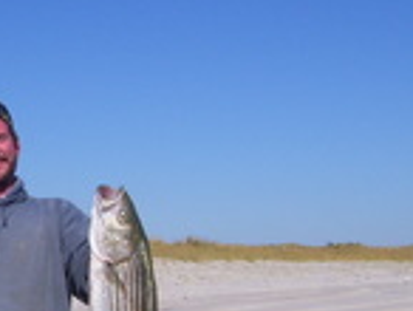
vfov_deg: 14.6
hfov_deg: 18.7
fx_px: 1207
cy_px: 233
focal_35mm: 101
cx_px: -33
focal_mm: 6
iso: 80
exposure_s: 1/1500
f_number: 4.8
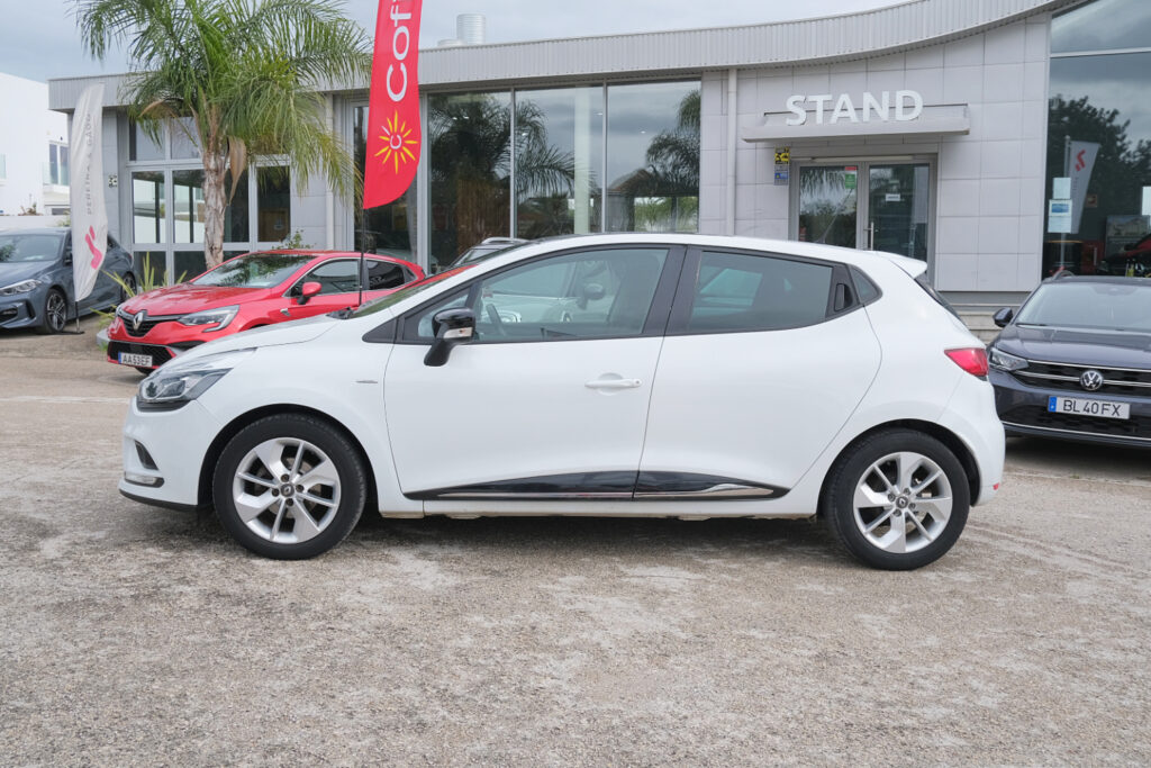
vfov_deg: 40.0
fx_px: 1055
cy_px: 384
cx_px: 576
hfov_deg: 57.2
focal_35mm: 33
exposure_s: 1/200
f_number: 9
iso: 320
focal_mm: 22.1
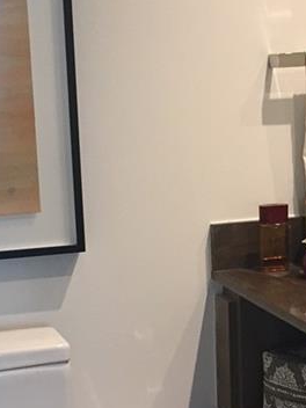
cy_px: 284
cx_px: 176
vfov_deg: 19.7
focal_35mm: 99
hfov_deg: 14.9
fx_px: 1167
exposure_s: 1/30
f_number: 2.2
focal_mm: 4.15
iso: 100
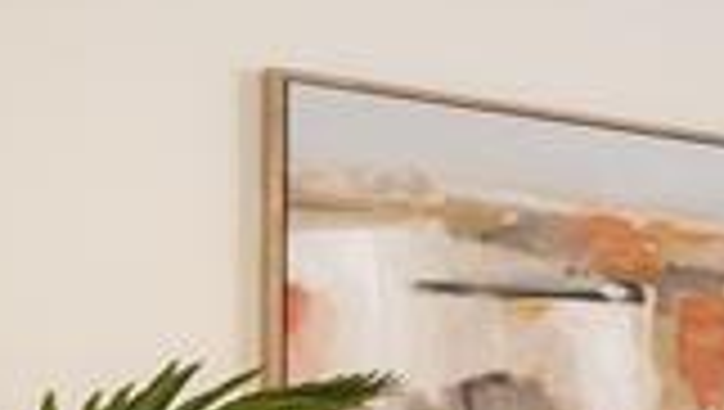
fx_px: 1787
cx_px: 2028
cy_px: 502
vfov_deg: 12.7
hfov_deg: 12.5
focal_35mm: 93
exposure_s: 1/4
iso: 400
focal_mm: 14
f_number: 8
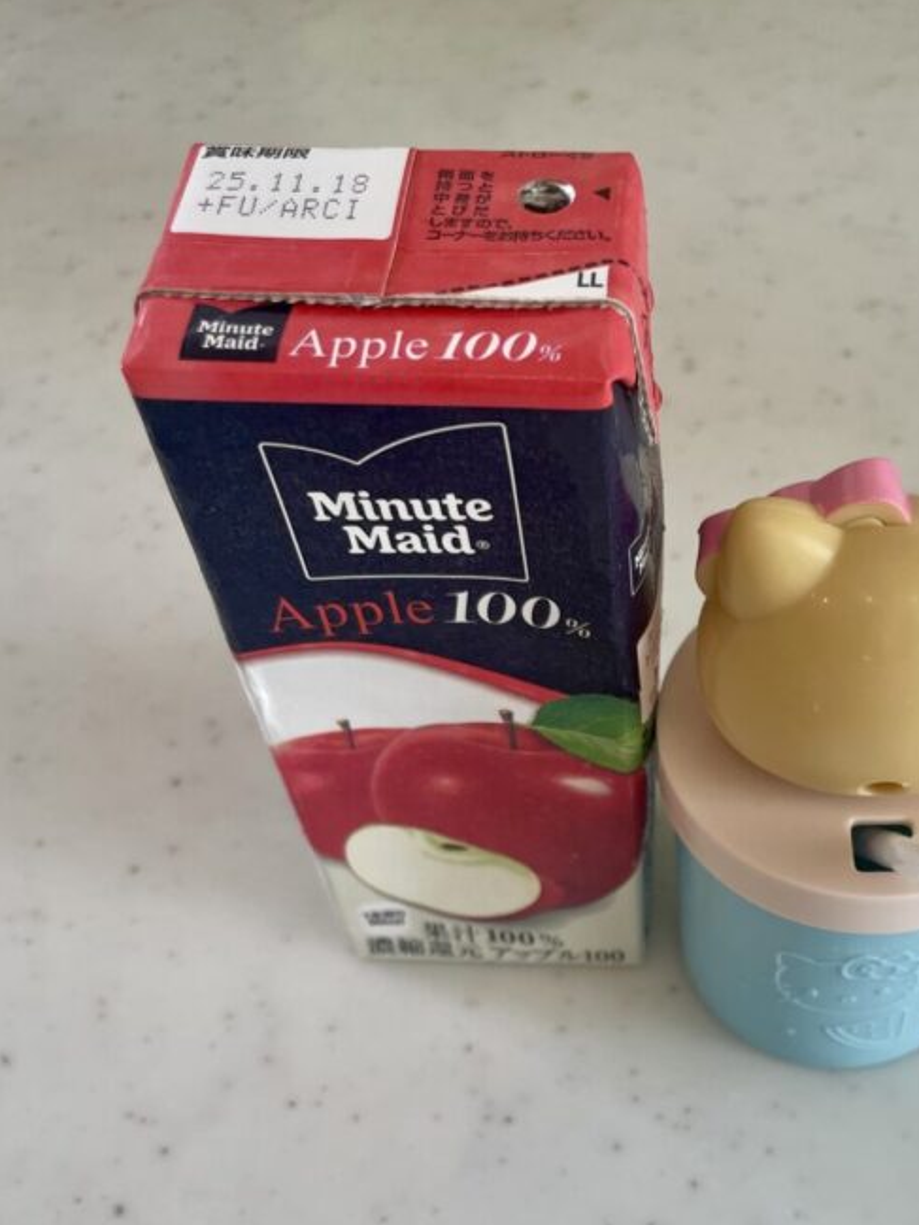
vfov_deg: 44.5
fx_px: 1451
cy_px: 897
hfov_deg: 34.6
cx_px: 660
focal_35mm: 41
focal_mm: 4.2
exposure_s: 1/121
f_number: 1.6
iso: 50
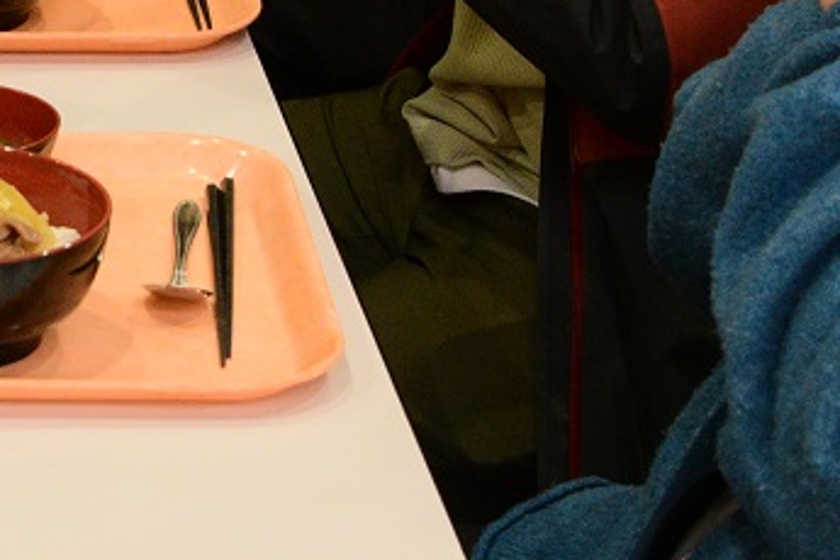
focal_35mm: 191
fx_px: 4456
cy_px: -297
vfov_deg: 7.1
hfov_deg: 10.5
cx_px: -241
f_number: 7.1
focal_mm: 44
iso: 3200
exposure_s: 1/200
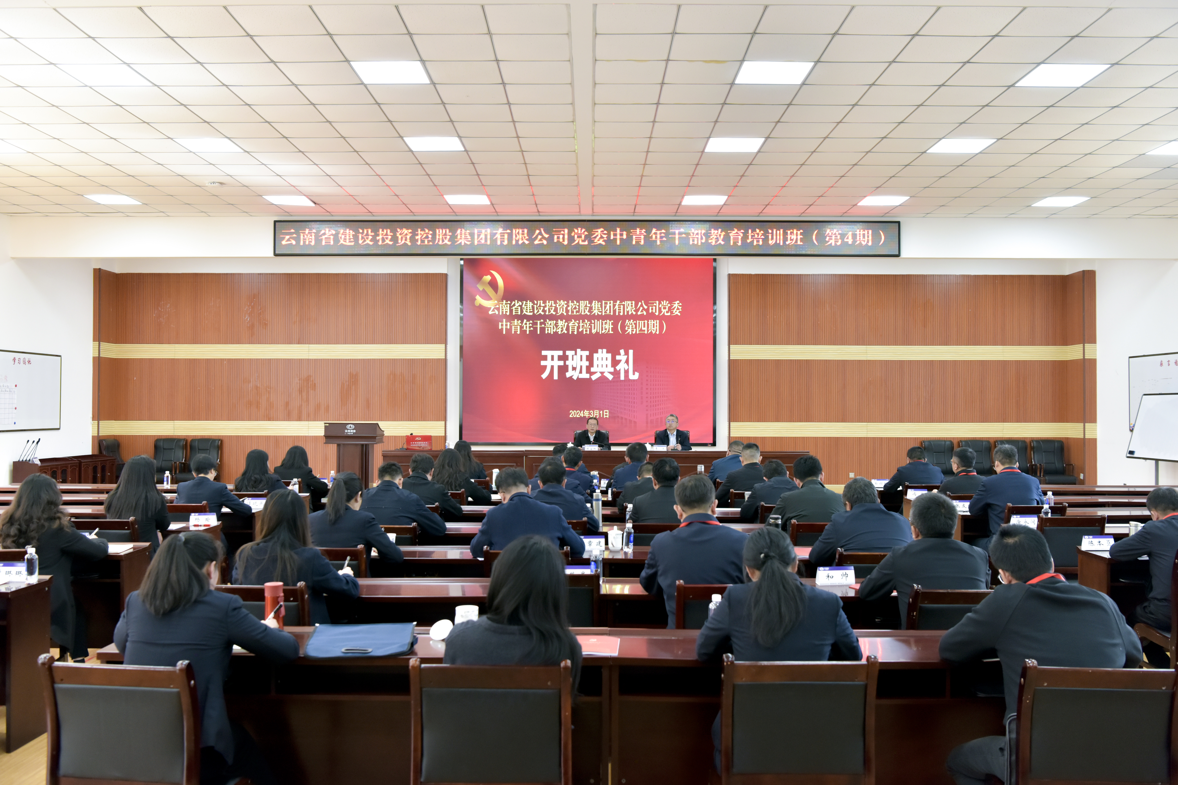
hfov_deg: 58.7
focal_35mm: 32
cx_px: 589
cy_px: 392
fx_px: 1047
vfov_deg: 41.1
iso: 1000
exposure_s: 1/100
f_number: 5
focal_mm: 32
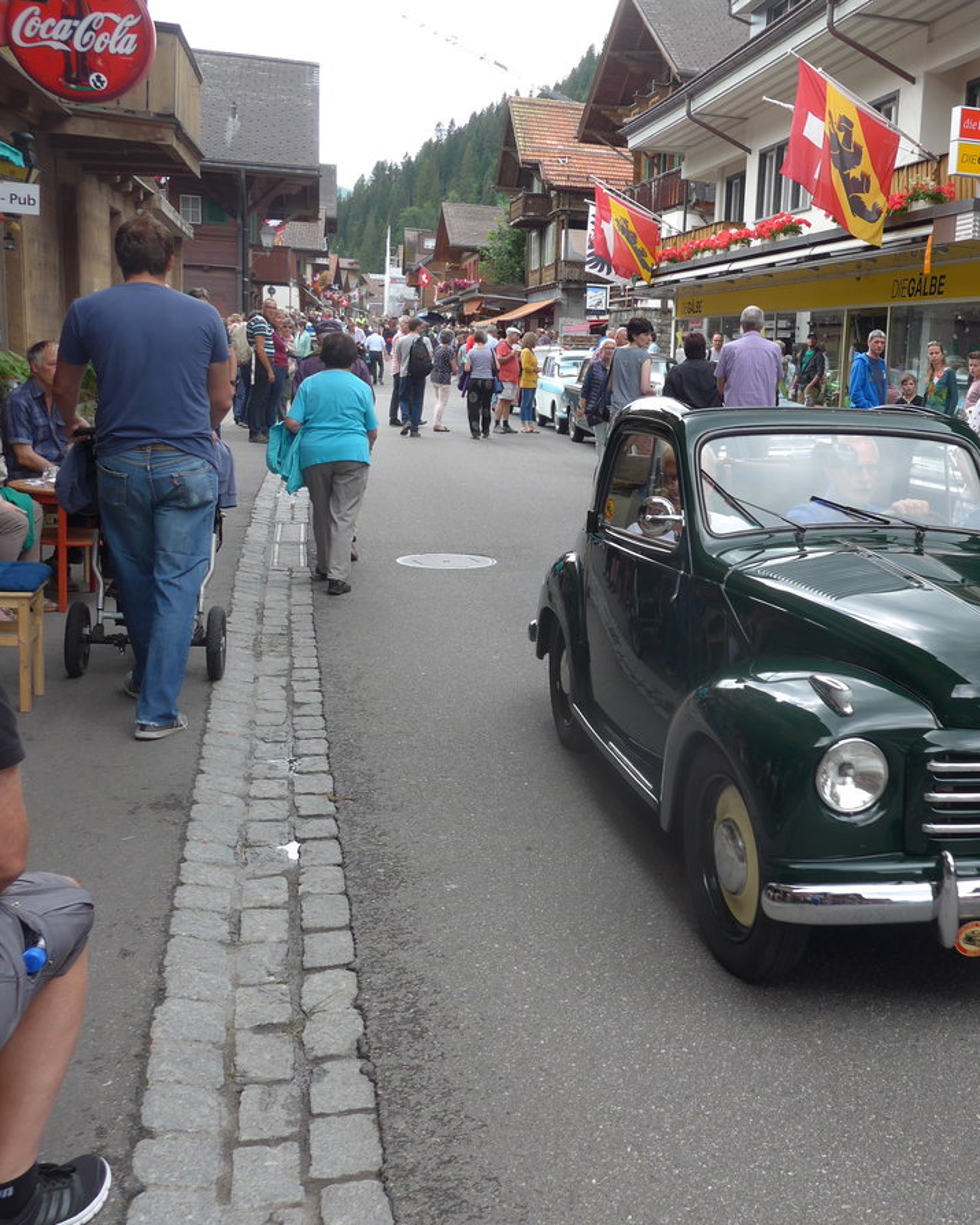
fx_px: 1378
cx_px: 806
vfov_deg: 47.9
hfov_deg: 37.5
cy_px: 614
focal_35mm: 38
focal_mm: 6
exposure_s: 1/250
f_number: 2.8
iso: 80
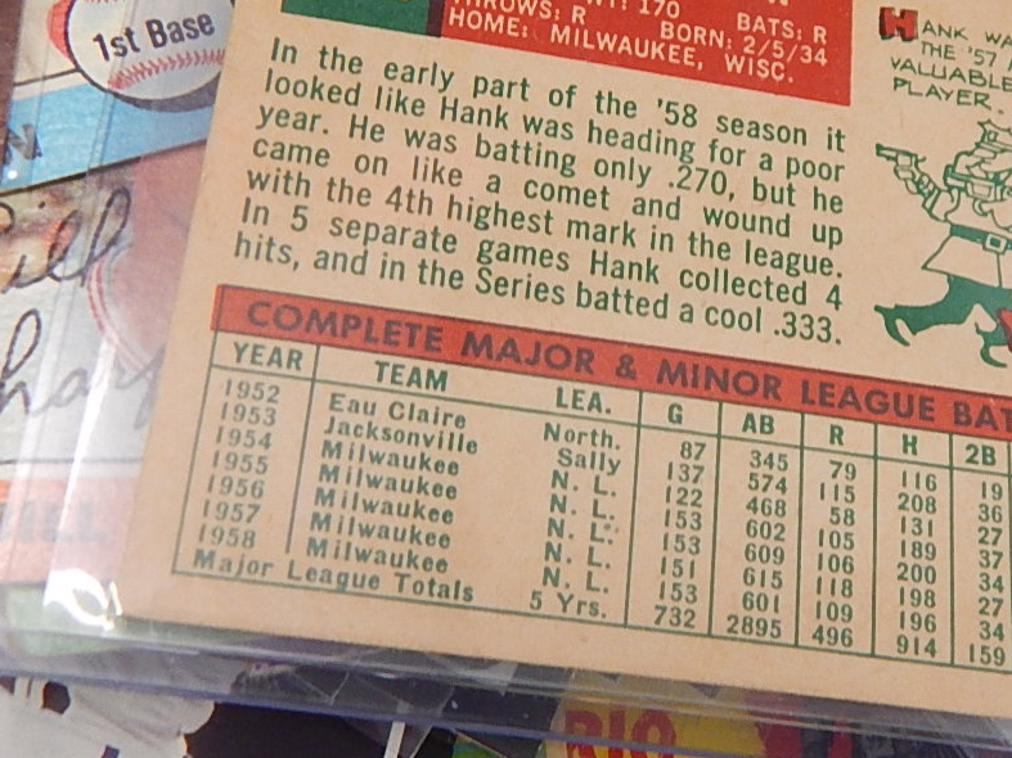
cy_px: 257
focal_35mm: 63
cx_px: 683
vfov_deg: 23.2
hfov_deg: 30.5
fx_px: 1842
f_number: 3.2
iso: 250
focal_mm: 5.6
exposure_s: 1/30
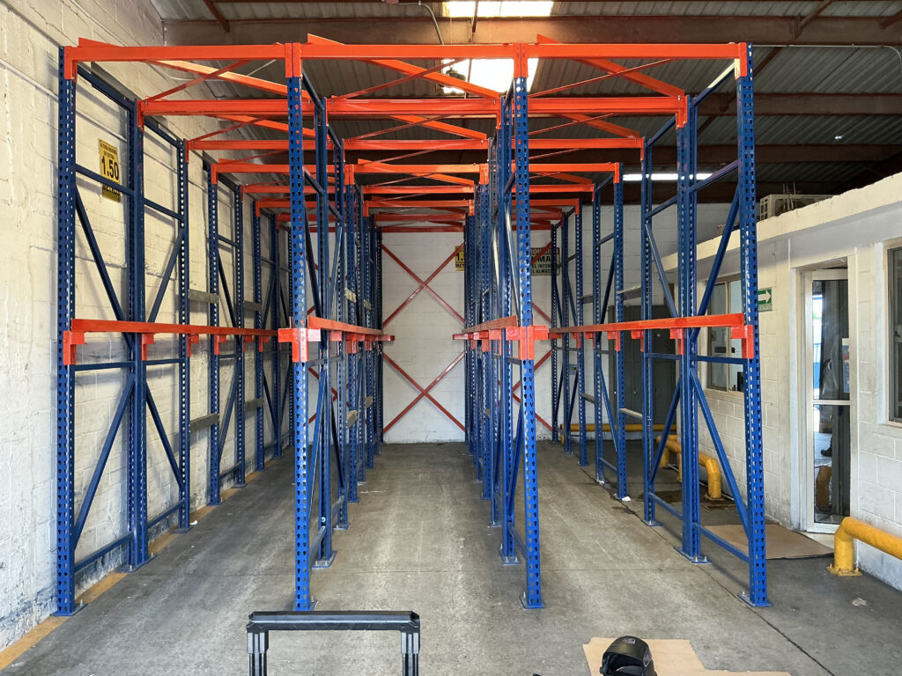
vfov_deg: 49.7
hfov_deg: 63.4
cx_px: 451
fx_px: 730
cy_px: 338
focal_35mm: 28
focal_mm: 3
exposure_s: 1/60
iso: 100
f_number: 1.8
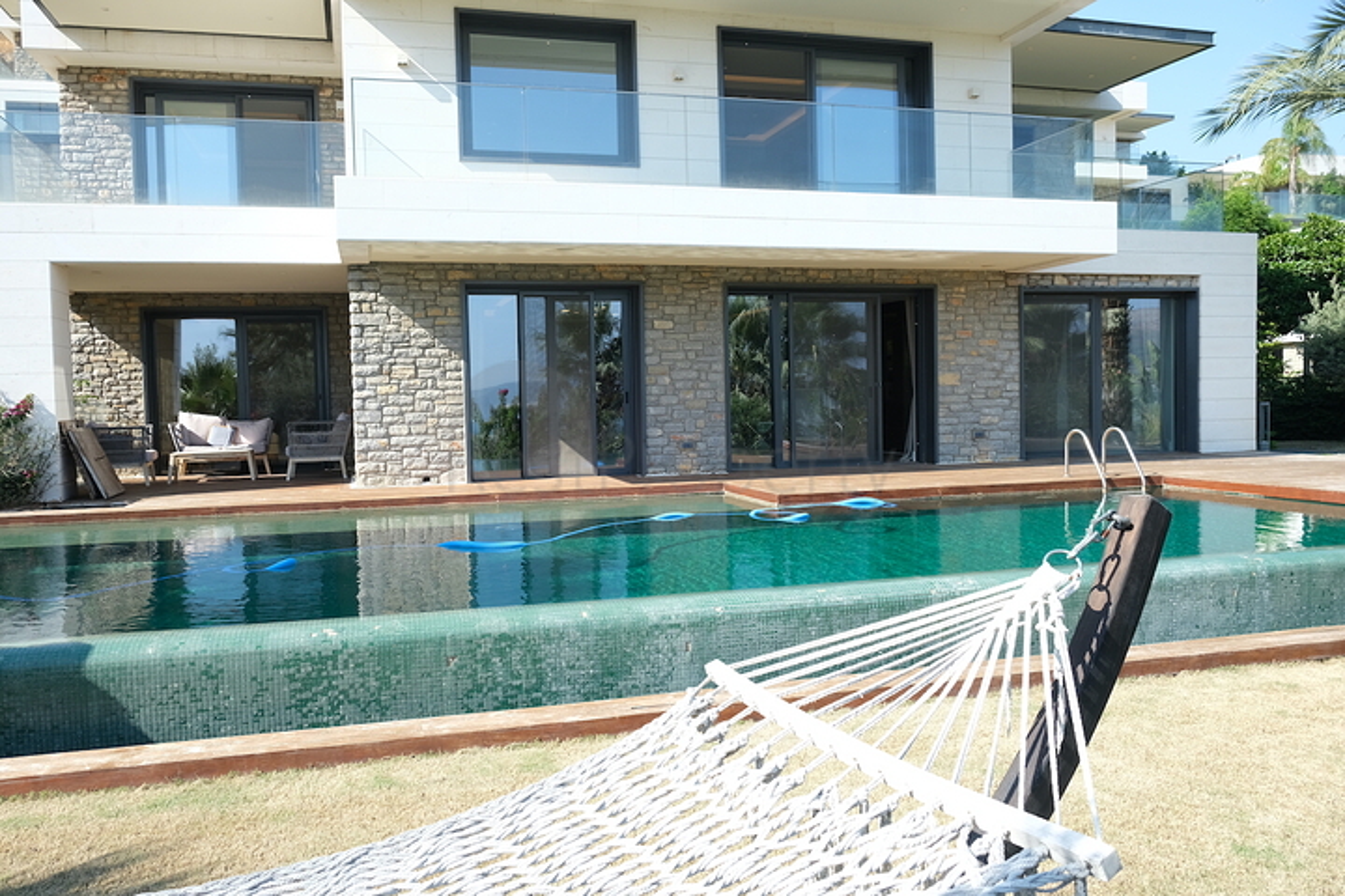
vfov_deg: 47.9
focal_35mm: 27
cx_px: 672
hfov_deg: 67.4
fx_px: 1009
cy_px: 448
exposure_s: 1/210
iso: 160
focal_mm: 18
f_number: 5.6
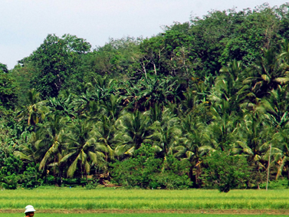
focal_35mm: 195
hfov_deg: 10.2
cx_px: 119
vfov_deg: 7.6
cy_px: 145
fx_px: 1627
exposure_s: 1/500
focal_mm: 85
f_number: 11
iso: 400
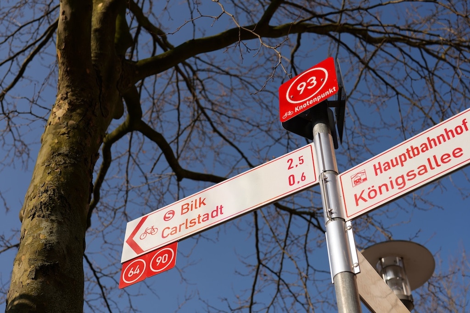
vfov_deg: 27.0
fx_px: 653
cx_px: 235
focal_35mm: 50
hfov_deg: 39.6
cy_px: 156
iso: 100
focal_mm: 50
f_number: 3.5
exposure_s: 1/320
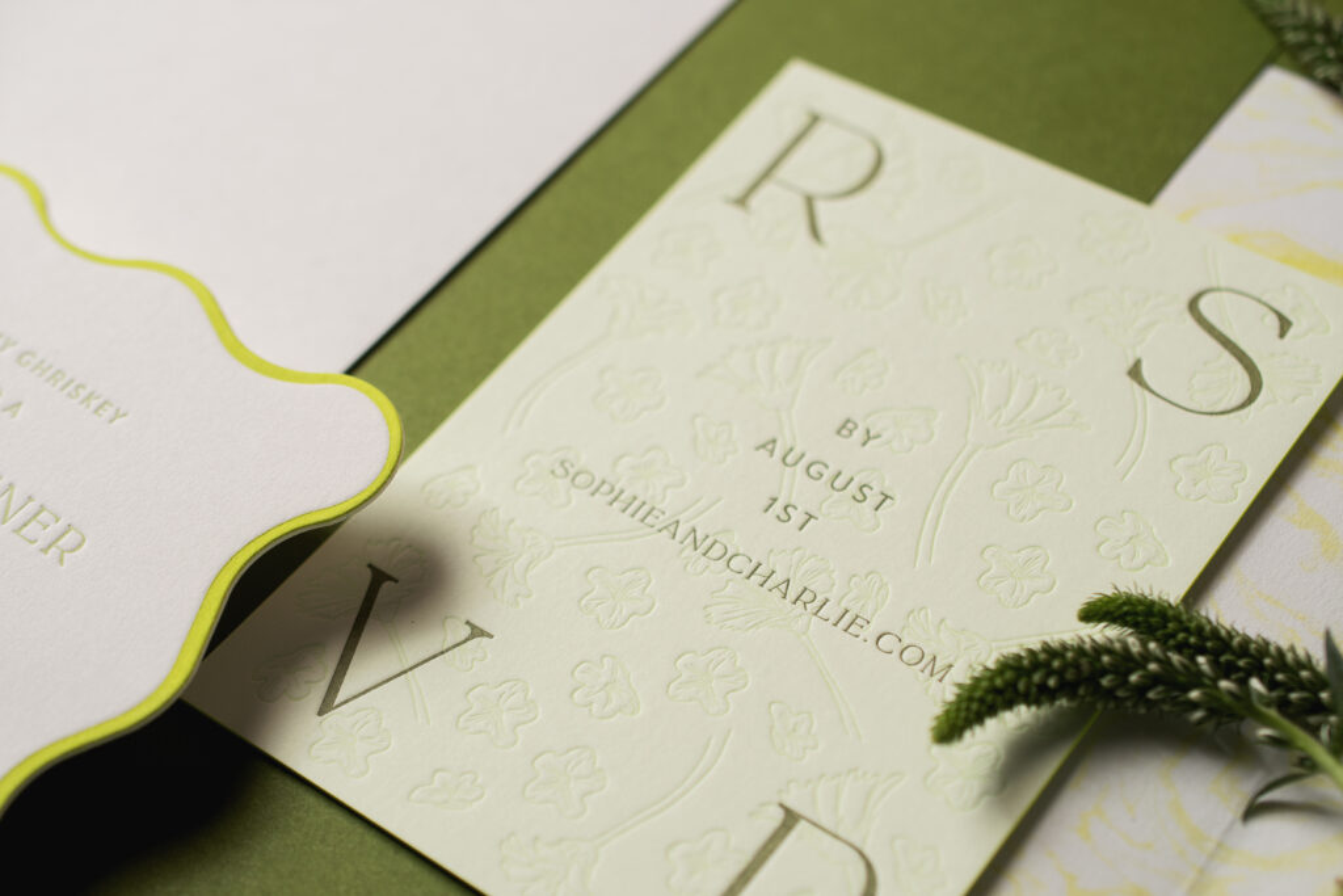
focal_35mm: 60
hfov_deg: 33.4
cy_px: 448
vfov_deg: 22.6
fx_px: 2238
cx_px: 672
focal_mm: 40
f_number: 5
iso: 100
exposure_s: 1/250
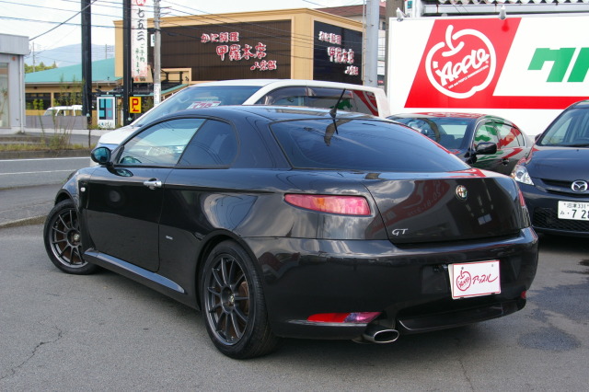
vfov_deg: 27.2
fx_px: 809
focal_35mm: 50
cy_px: 196
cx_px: 294
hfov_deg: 40.0
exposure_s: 1/125
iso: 200
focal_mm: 33
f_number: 6.7
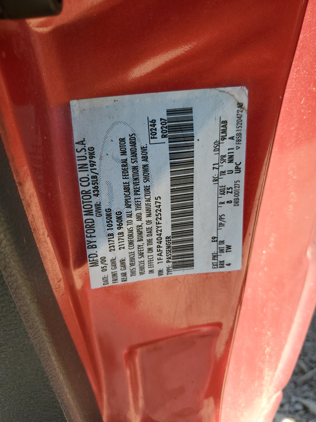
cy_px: 211
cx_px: 158
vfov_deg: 67.3
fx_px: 316
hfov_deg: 53.1
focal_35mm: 26
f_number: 1.5
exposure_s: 1/385
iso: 50
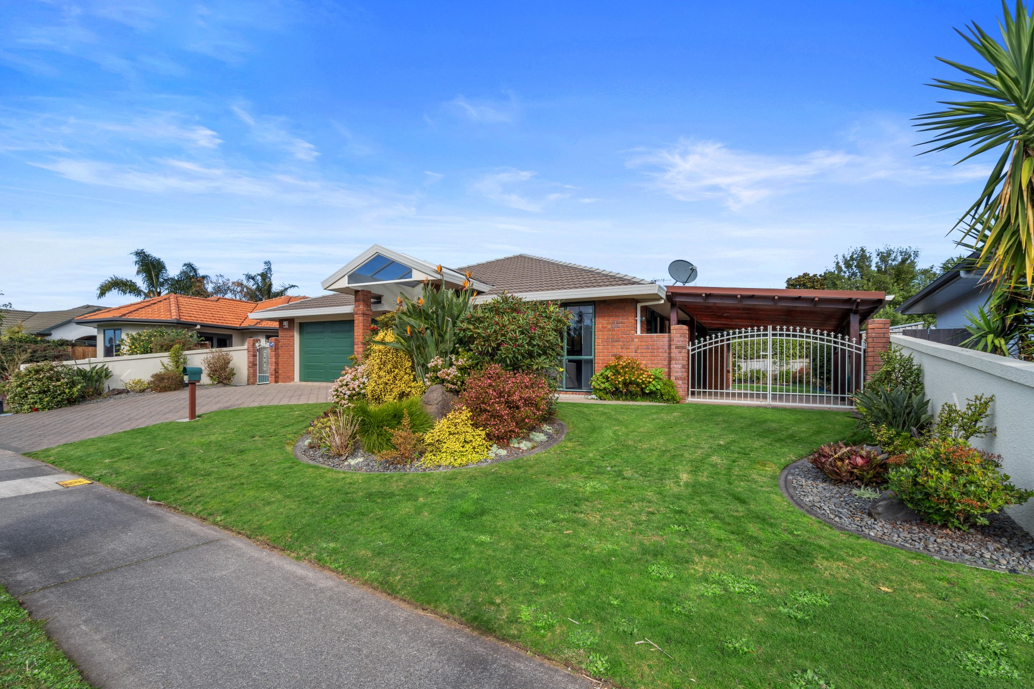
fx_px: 460
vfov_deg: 73.7
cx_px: 517
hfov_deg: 96.7
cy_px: 344
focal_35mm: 16
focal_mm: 16
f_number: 6.3
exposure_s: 1/160
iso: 100
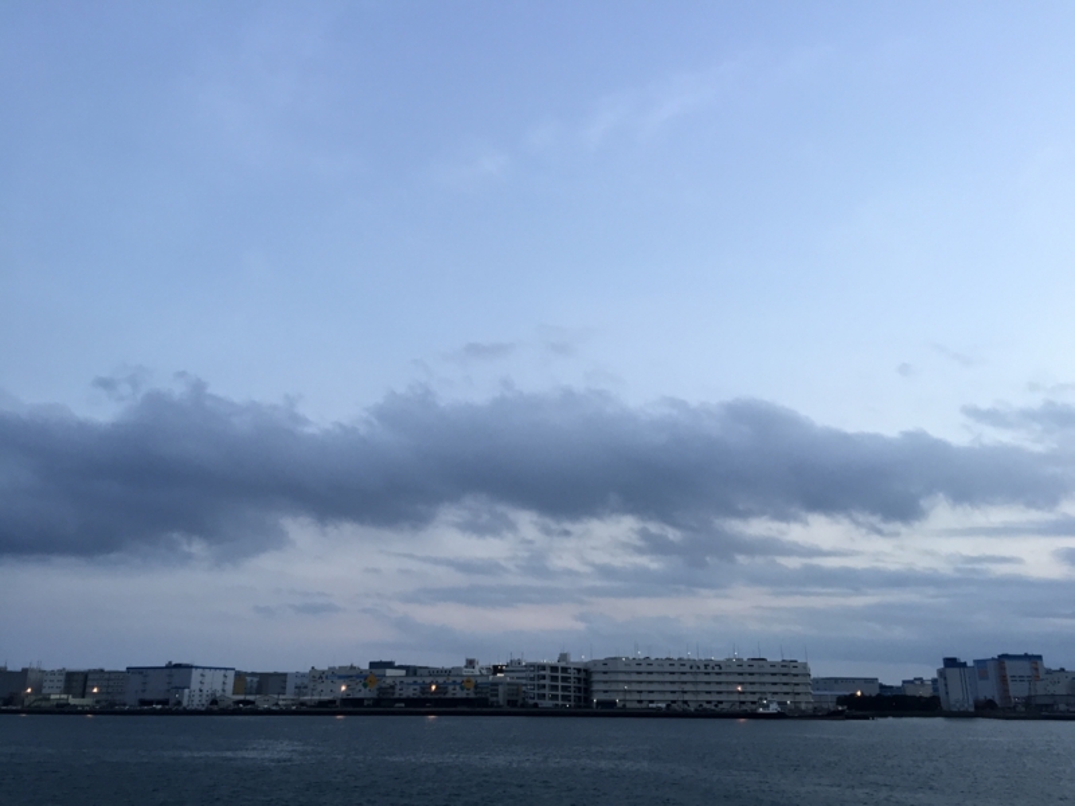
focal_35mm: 29
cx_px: 538
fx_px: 901
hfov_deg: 61.7
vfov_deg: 48.2
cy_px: 403
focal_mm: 4.15
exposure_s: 1/30
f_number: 2.2
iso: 64
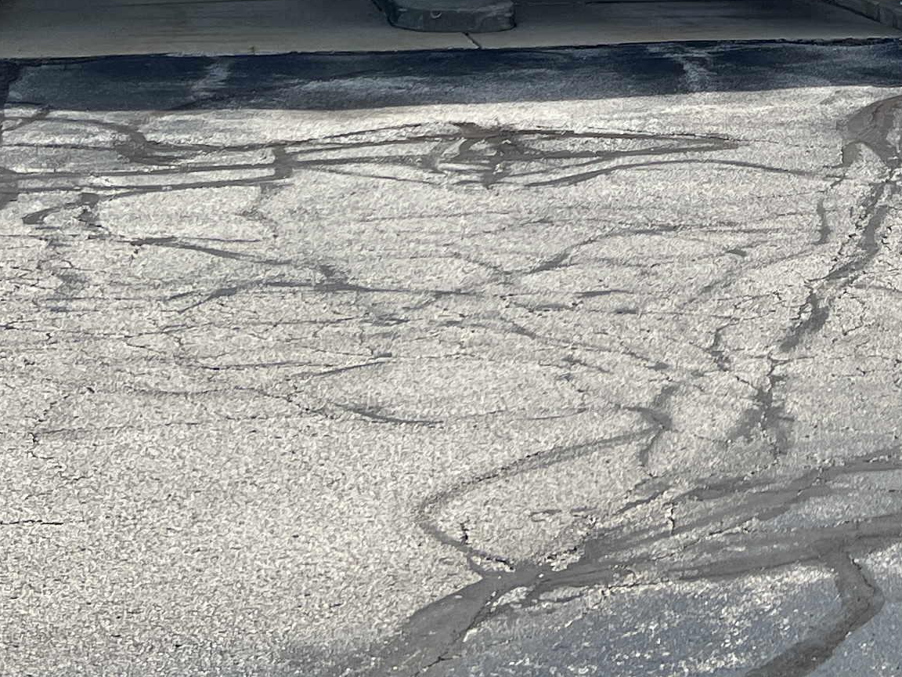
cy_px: -357
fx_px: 2371
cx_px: 1087
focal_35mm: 91
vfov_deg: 15.0
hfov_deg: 20.2
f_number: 1.5
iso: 50
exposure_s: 1/3968
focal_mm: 5.7
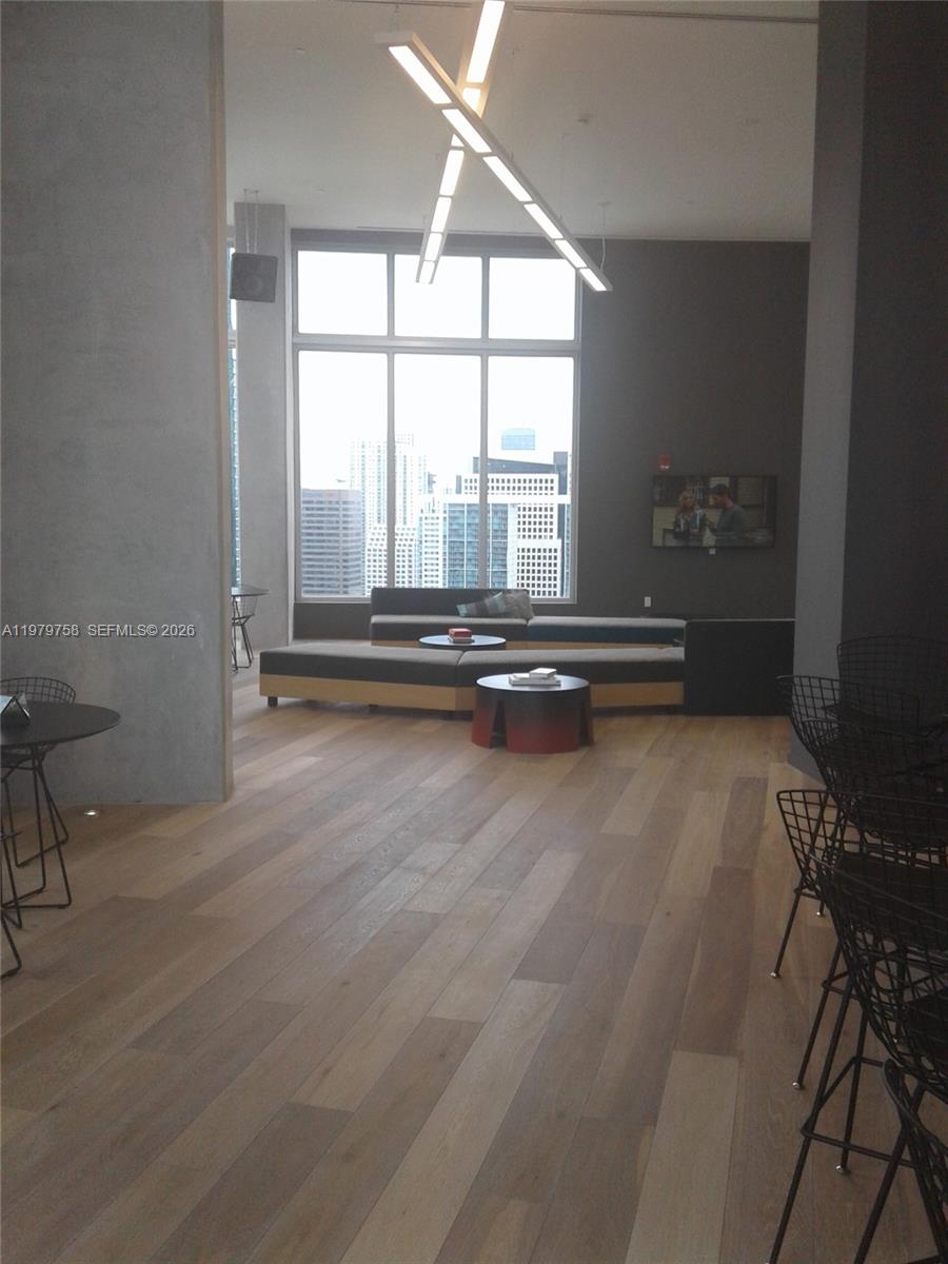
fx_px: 1205
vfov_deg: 55.4
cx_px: 474
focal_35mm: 33
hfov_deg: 42.9
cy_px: 632
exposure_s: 1/187
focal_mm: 3.3
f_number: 2.2
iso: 50
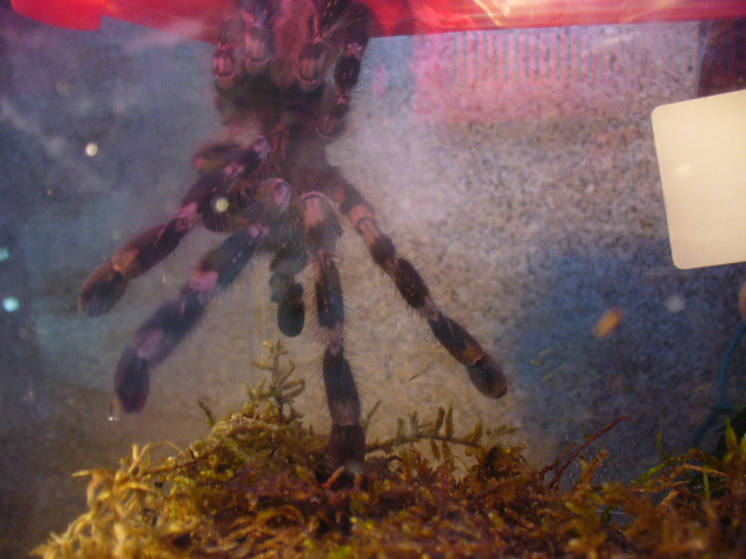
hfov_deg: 50.1
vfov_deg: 38.7
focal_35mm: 37
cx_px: 373
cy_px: 280
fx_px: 797
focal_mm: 6.1
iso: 100
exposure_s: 1/40
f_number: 2.8
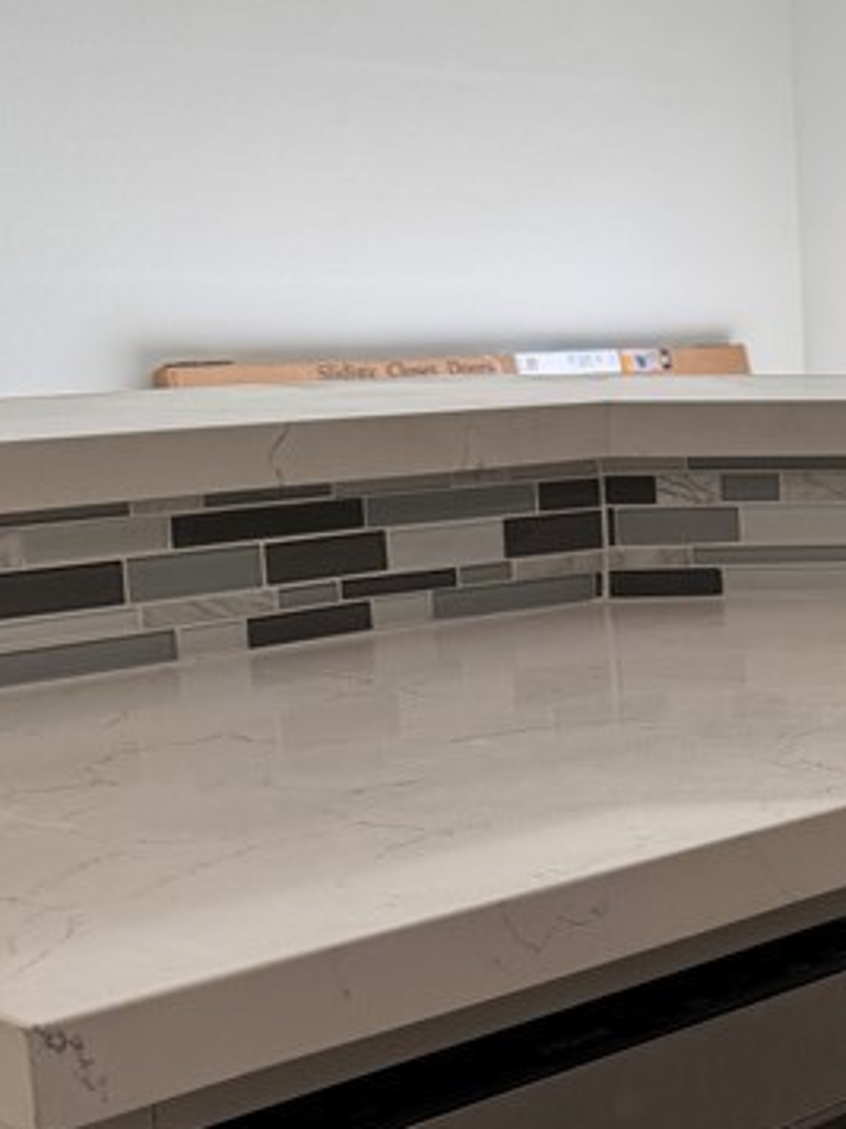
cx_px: 1134
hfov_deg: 19.5
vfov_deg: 28.0
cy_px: 761
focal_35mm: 69
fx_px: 2248
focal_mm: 6.76
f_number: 1.78
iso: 80
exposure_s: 1/477
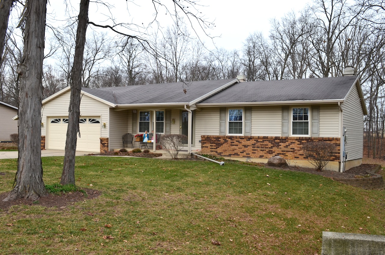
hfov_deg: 53.2
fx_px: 384
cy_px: 128
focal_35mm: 36
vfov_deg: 36.7
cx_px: 192
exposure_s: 1/100
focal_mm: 24
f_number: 11
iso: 200
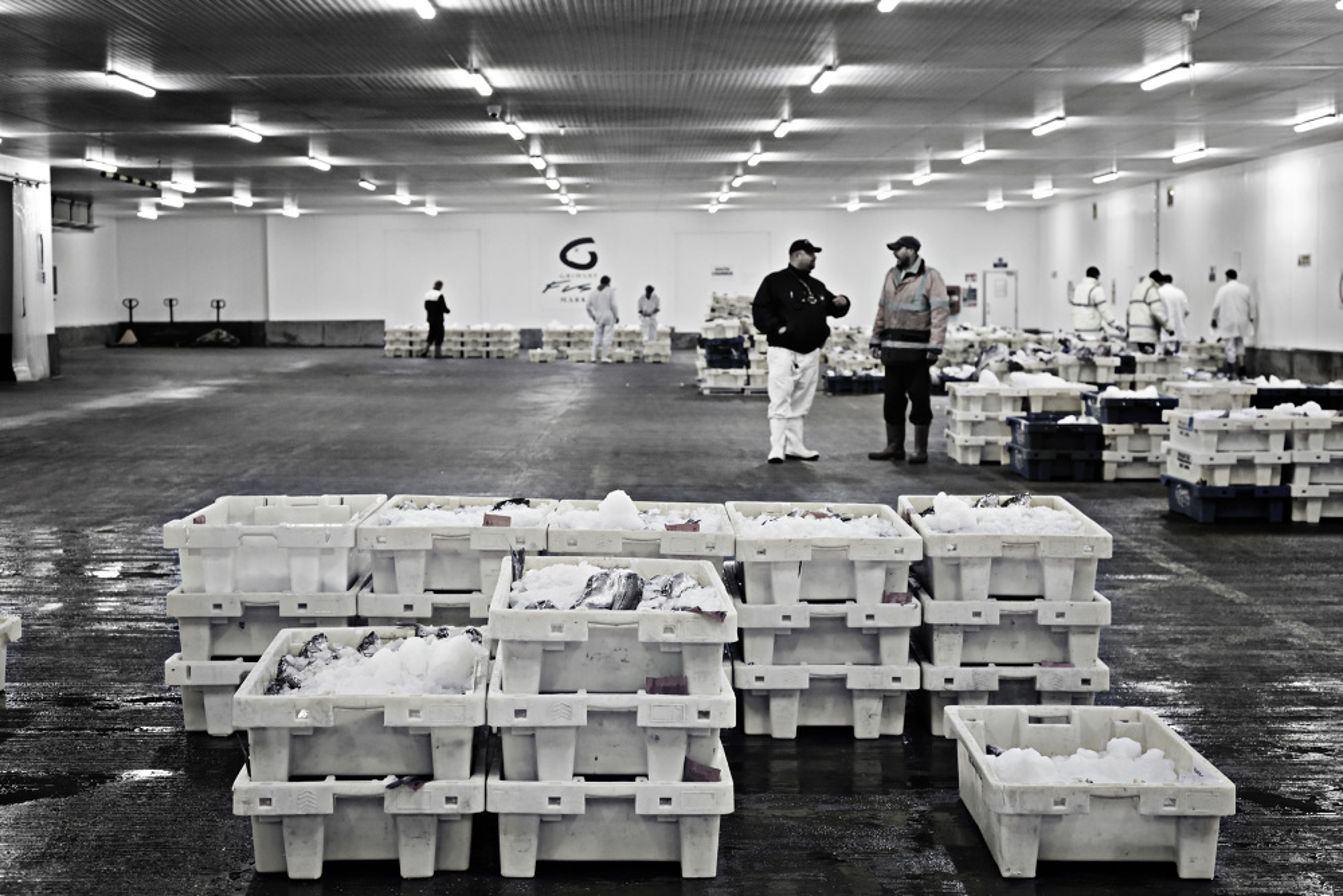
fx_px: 1865
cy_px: 448
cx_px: 672
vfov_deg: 27.0
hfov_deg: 39.6
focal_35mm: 50
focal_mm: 50
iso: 2000
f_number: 5
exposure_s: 1/80
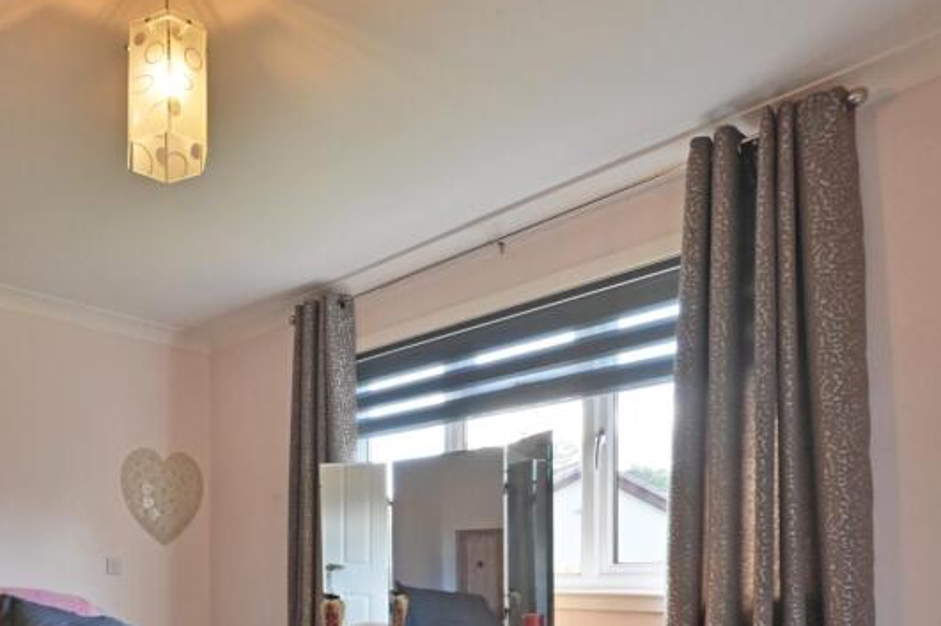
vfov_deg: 43.1
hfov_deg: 61.7
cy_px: 581
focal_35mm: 27
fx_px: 705
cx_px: 184
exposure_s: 1/125
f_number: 13
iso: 2500
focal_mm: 14
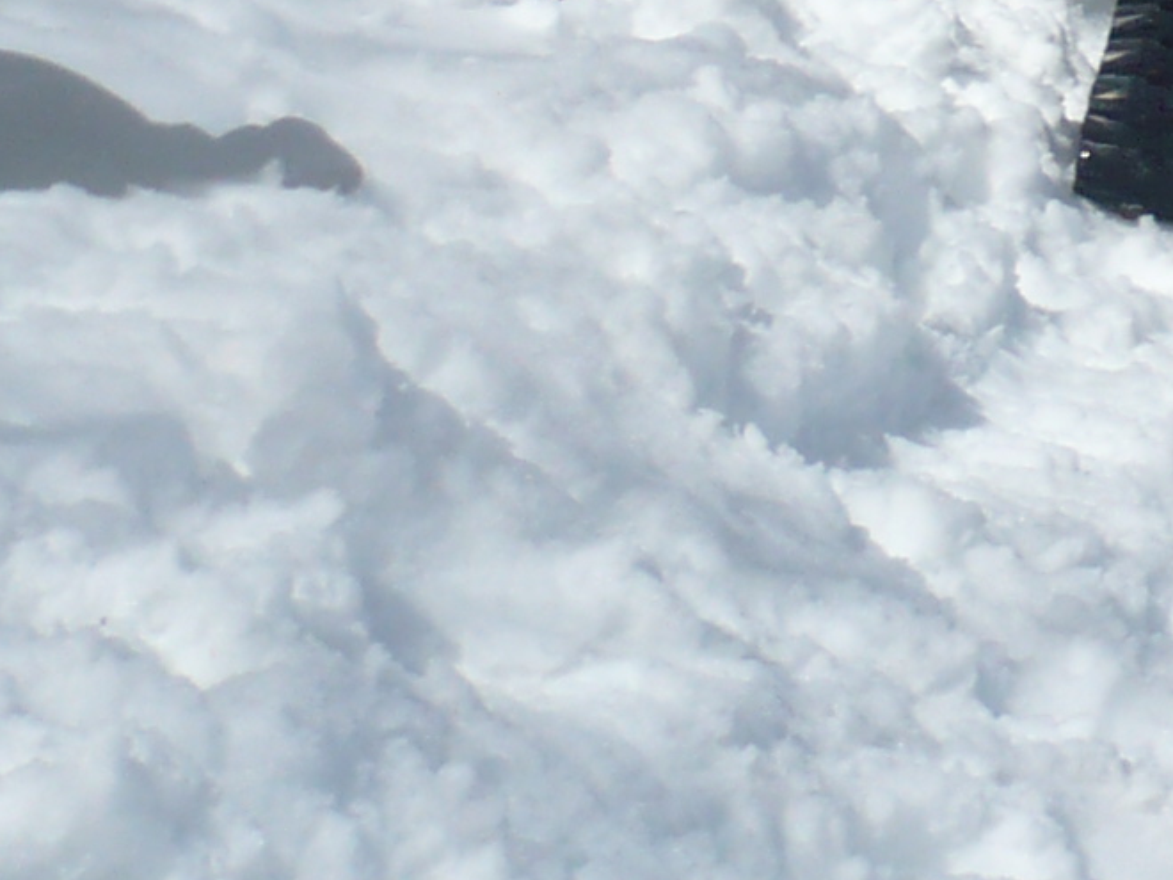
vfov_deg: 8.7
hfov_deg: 11.2
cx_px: 2190
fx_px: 5523
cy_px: -748
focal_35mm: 163
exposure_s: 1/320
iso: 100
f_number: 8
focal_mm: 5.8
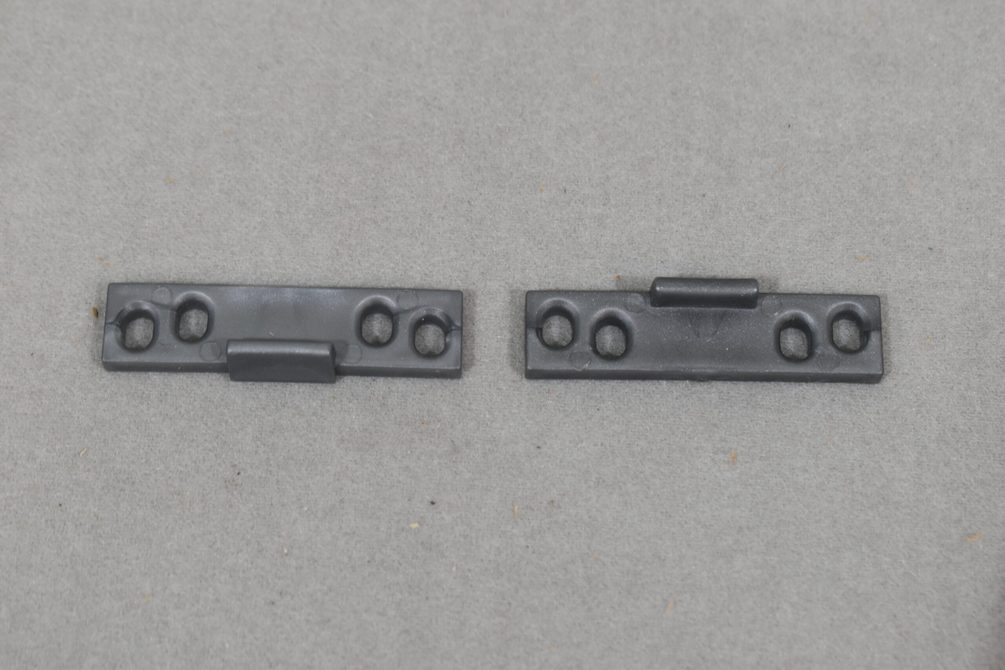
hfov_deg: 24.6
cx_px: 502
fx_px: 2303
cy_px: 335
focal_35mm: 82
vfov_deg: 16.6
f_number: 7.1
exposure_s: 1/60
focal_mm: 55
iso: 400
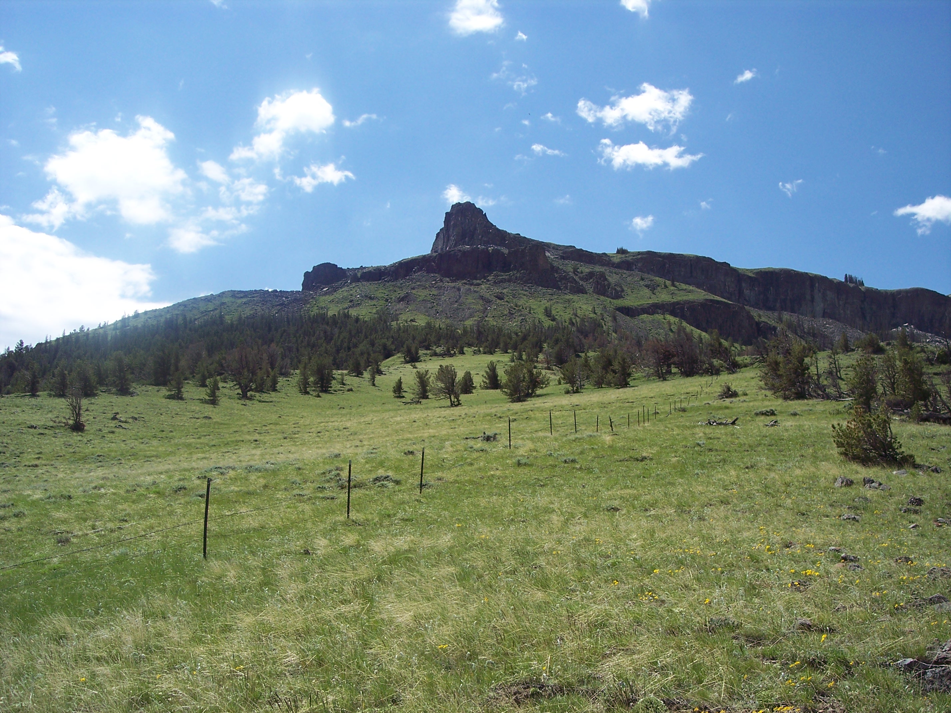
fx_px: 1071
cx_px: 476
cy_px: 356
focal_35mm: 39
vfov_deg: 36.8
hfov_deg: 47.9
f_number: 4
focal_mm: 8
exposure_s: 1/1000
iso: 100
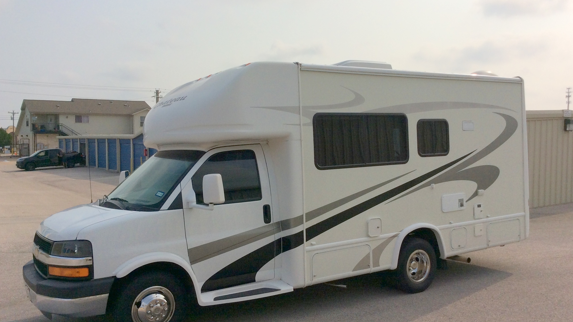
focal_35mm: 35
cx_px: 287
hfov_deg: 56.6
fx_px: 532
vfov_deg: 33.7
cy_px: 168
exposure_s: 1/4098
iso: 32
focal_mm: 3.3
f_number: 2.4
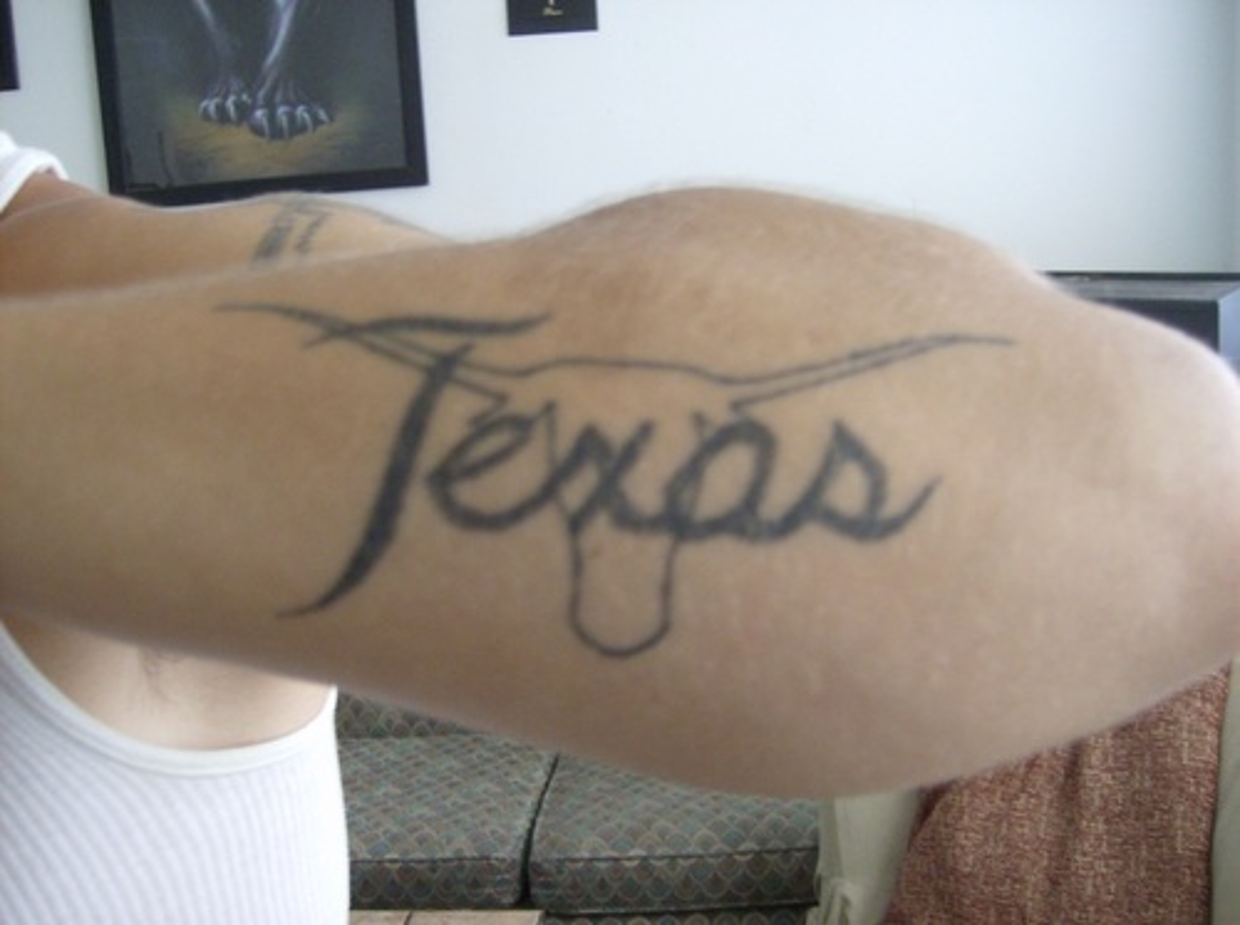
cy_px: 462
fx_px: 1287
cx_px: 620
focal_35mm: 36
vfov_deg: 39.5
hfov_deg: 51.4
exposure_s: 1/9.71
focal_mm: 6
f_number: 2.8
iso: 200
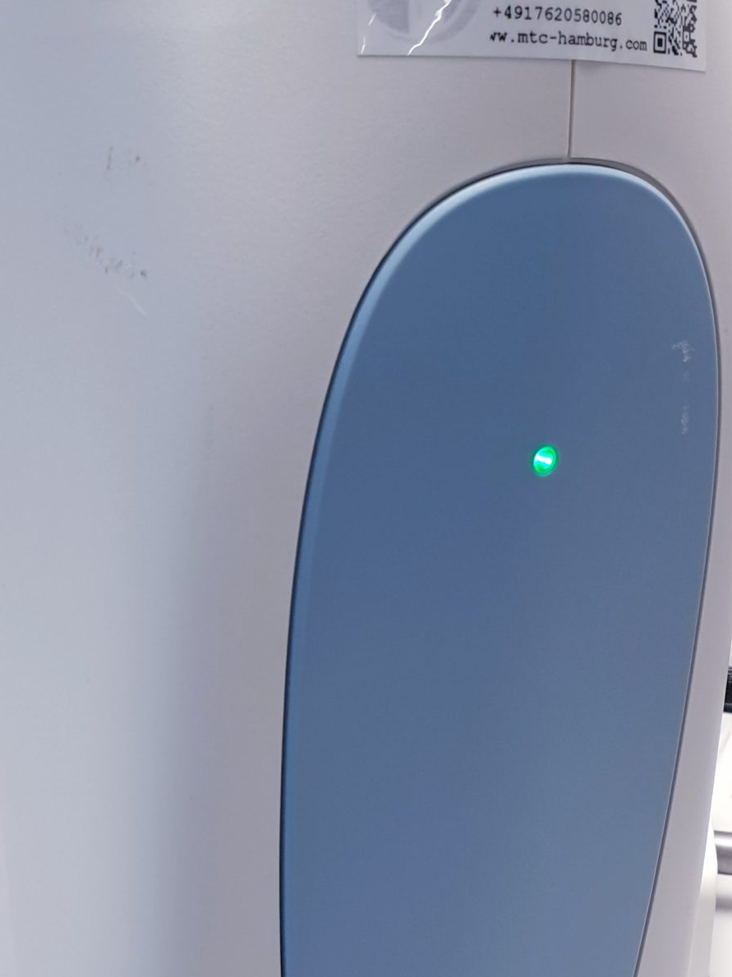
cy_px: 592
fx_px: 1580
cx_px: 90
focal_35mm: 56
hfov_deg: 25.4
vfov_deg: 34.2
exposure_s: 1/100
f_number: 2.4
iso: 80
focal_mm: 4.3
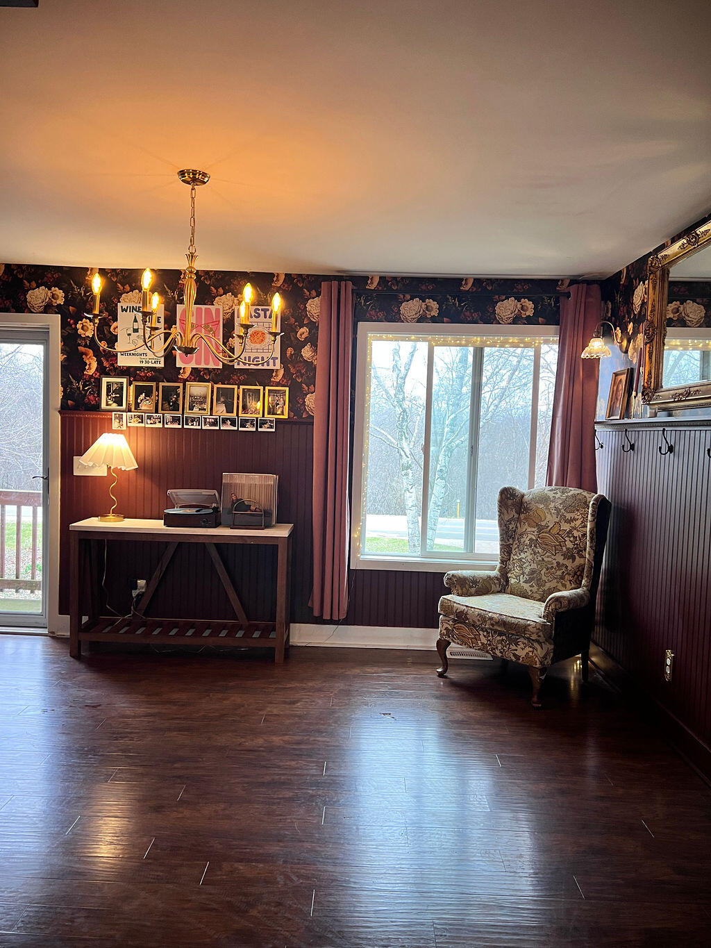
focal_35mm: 26
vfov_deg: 67.3
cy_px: 474
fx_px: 712
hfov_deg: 53.1
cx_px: 356
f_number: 1.5
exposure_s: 1/60
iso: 100
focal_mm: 5.7
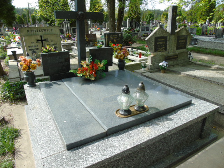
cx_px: 112
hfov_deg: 69.4
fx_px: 162
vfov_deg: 54.9
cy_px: 84
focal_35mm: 25
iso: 80
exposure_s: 1/320
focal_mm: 4.4
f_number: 3.4
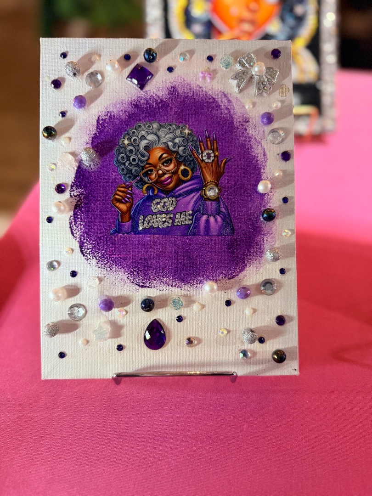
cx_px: 186
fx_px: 344
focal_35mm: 24
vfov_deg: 71.6
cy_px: 248
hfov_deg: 56.8
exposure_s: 1/60
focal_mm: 6.76
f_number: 1.78
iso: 640
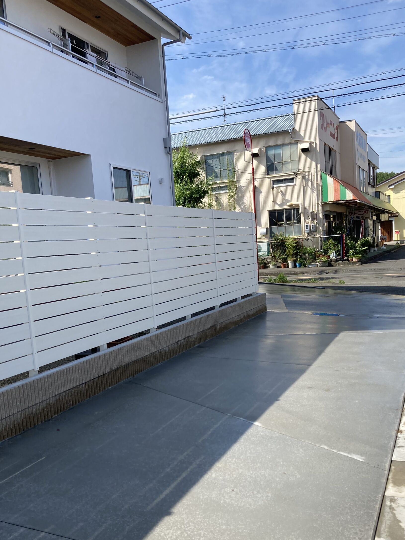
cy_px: 317
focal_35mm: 33
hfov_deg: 42.9
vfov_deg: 55.0
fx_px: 515
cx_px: 199
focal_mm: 3.99
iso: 20
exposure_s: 1/1548
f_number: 1.8
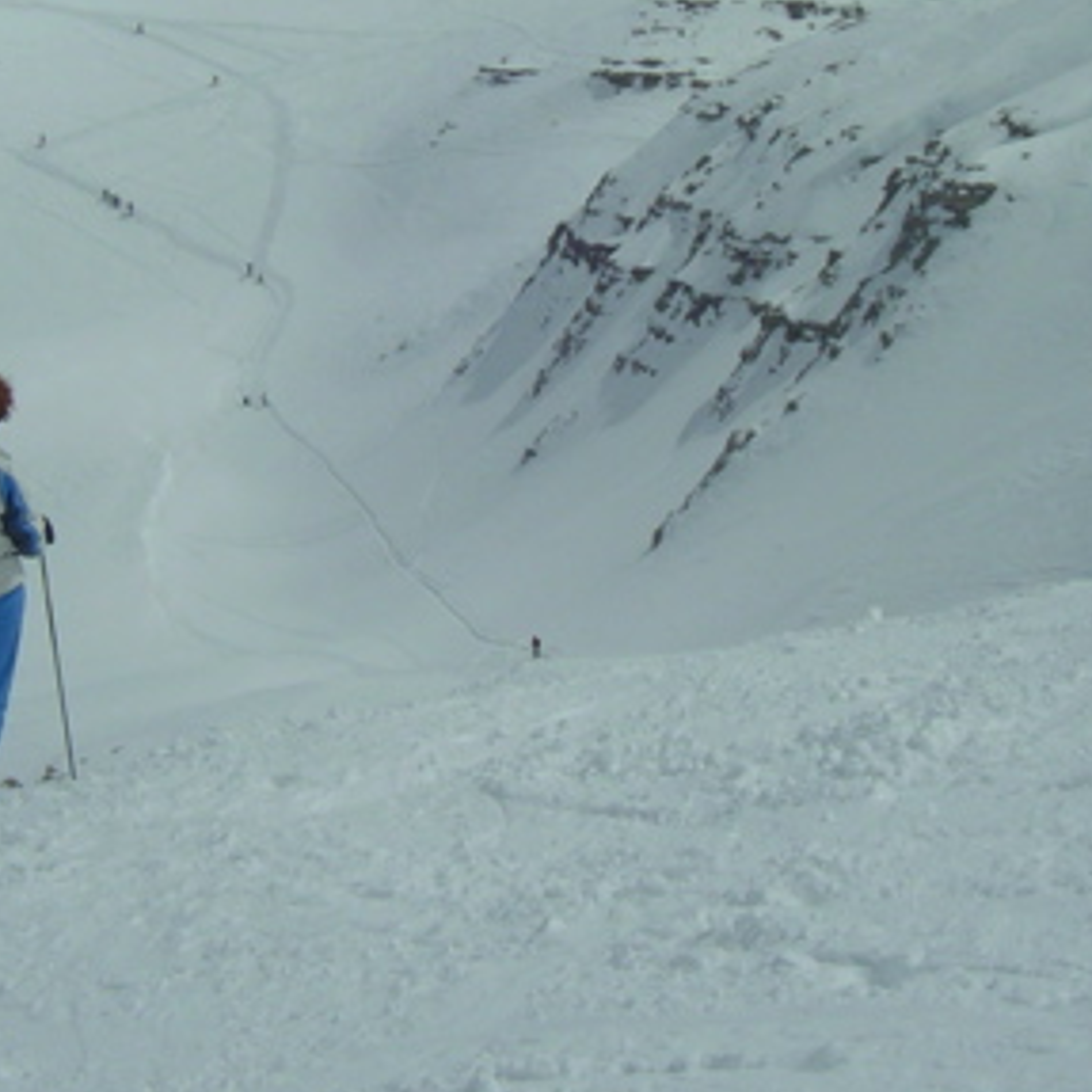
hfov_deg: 12.7
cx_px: 510
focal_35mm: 138
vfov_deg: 12.6
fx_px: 4925
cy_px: 289
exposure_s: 1/800
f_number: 8.4
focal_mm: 10.8
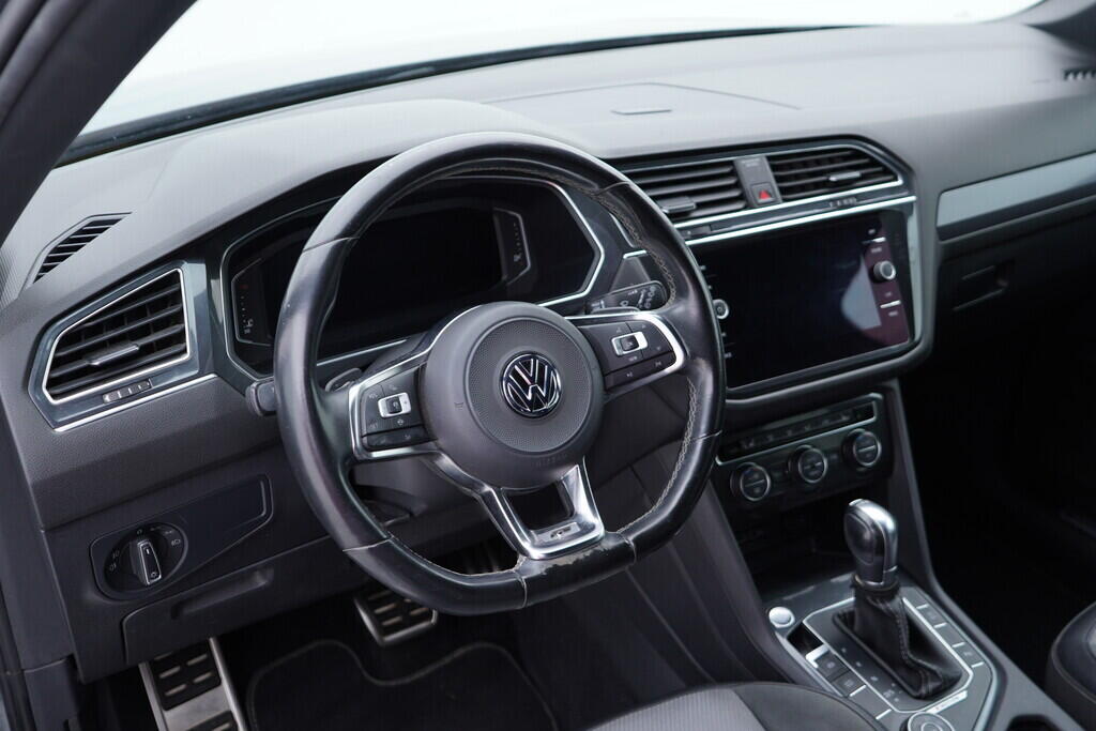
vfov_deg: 36.9
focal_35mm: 36
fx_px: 1096
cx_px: 548
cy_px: 366
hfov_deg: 53.1
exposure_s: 1/40
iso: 200
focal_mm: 24
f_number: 2.8
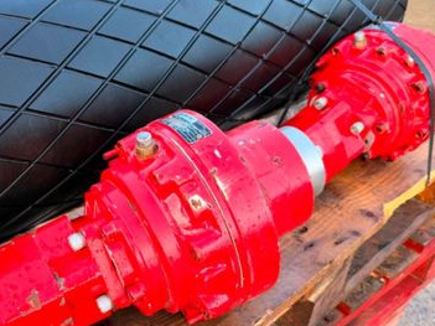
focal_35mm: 41
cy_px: 209
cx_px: 131
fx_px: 515
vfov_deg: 34.9
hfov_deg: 44.8
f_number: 1.78
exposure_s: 1/126
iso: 50
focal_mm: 6.76
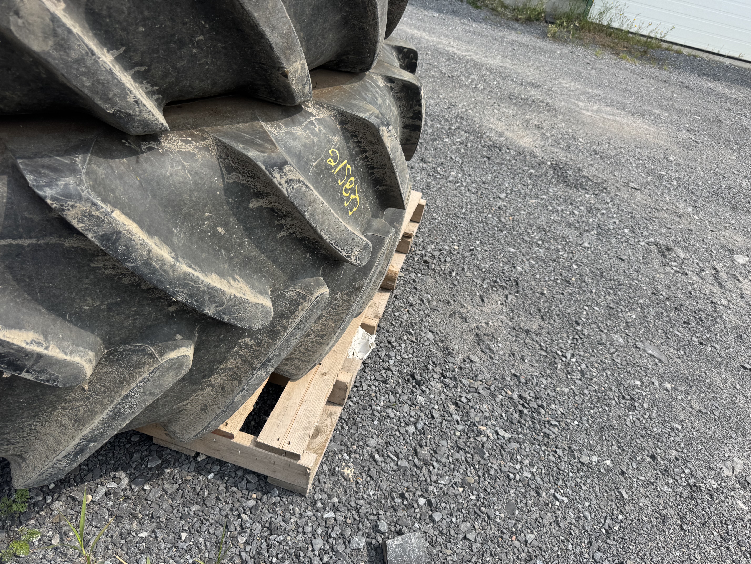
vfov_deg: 56.8
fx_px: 521
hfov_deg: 71.6
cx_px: 376
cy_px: 282
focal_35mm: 24
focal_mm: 6.76
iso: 80
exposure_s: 1/3247
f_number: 1.78
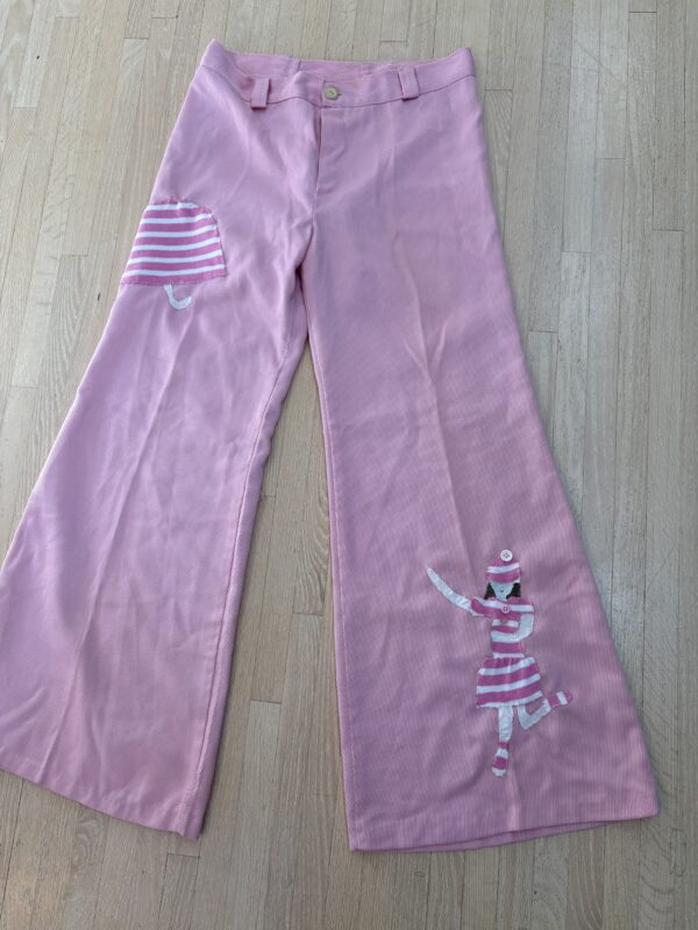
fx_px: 699
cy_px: 465
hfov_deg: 53.1
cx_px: 349
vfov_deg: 67.3
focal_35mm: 26
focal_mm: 5.96
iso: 125
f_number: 1.6
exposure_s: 1/161
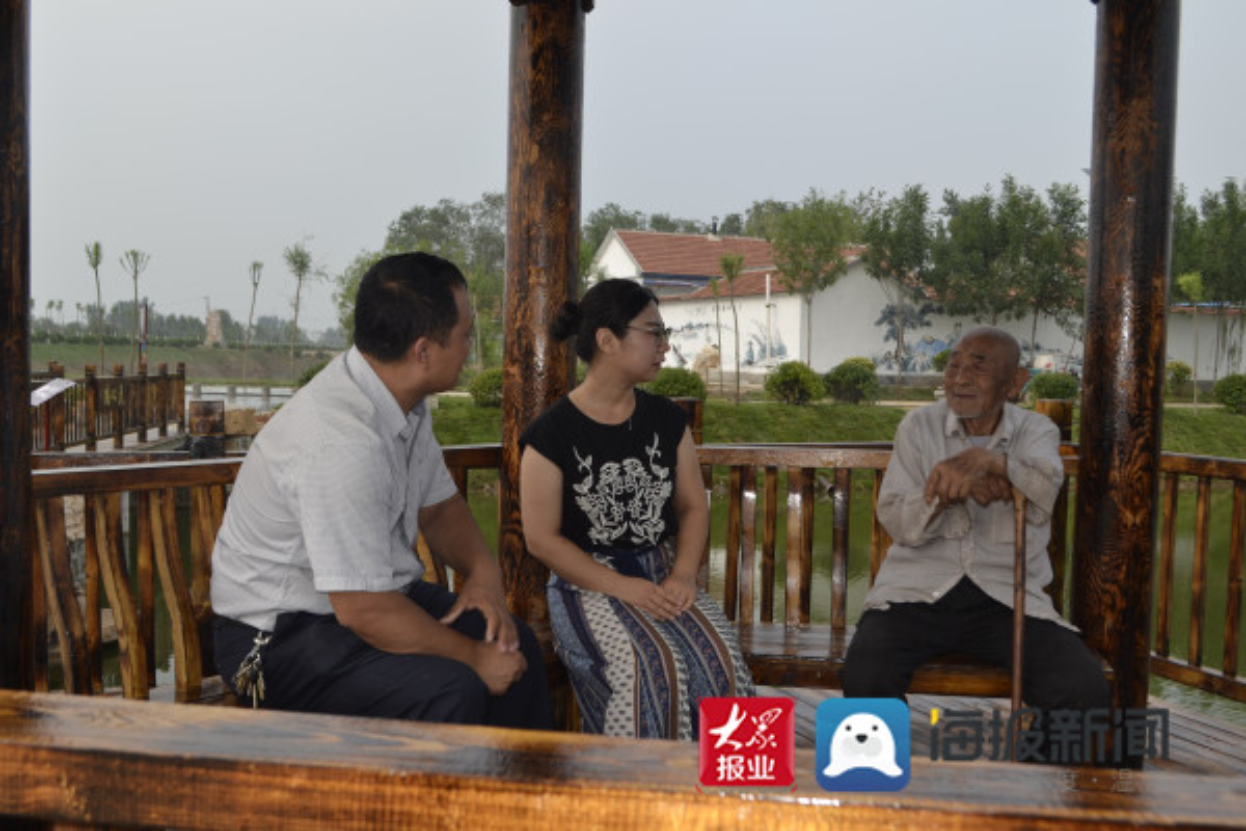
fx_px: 1246
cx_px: 623
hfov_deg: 53.1
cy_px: 416
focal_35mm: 36
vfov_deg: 36.9
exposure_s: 1/200
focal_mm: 24
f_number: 6.3
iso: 100
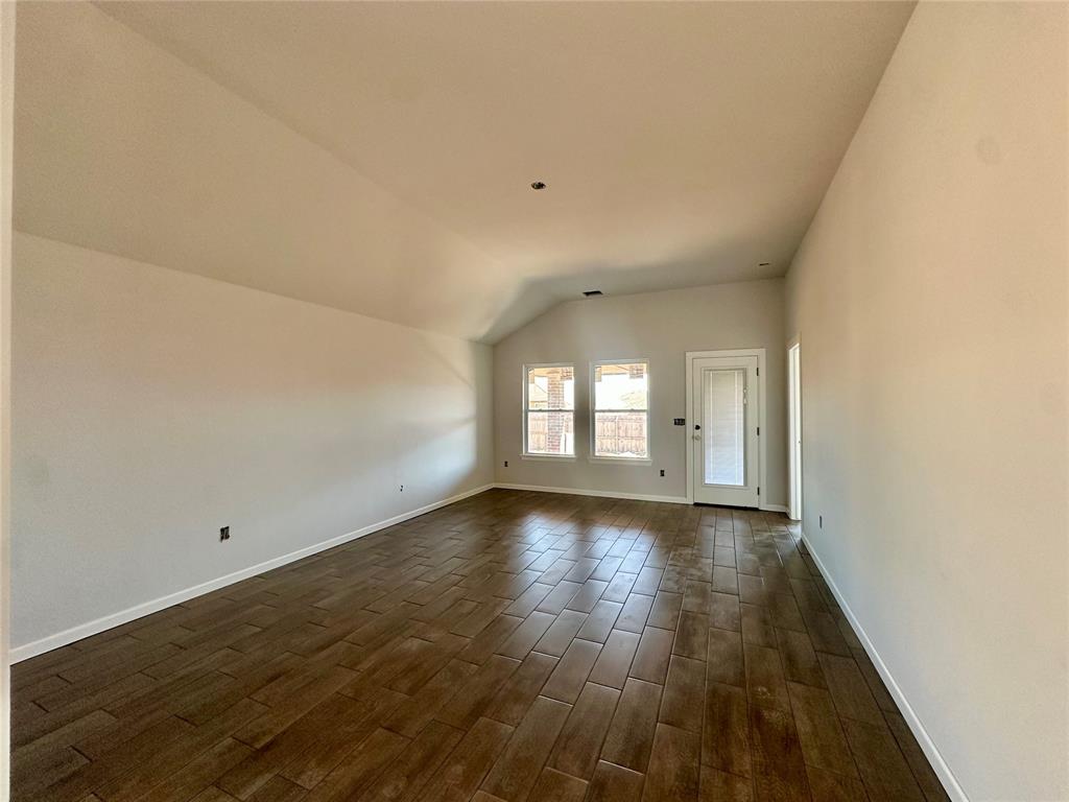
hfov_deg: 102.1
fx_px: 432
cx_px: 534
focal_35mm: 14
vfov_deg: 85.7
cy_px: 401
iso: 200
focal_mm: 2.22
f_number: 2.2
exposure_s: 1/99
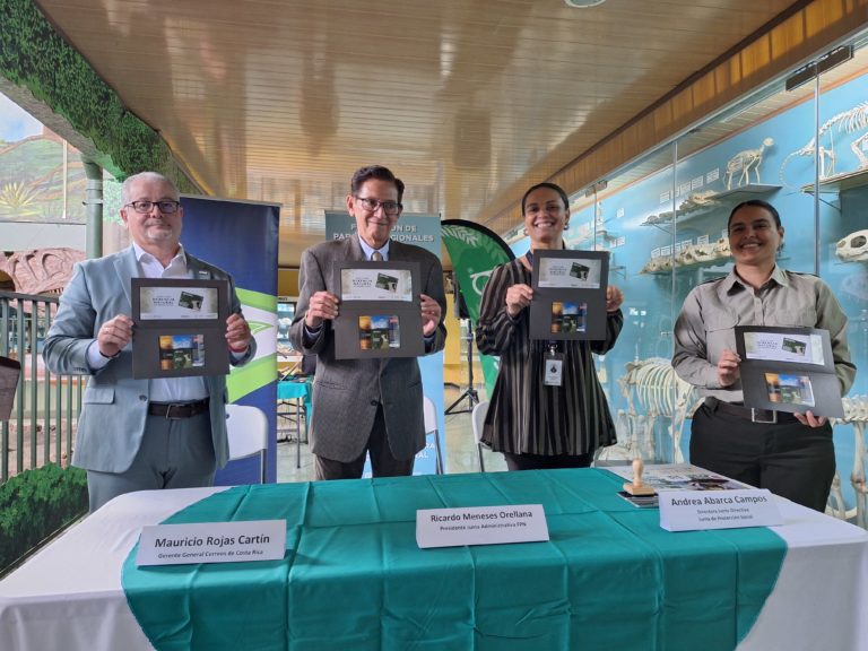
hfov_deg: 73.9
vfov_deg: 58.9
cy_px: 326
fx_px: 577
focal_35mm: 23
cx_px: 434
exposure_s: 1/24
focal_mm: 5.54
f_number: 1.8
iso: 320
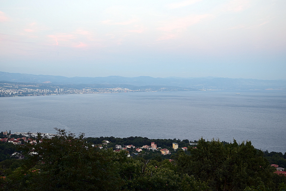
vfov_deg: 28.1
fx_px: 381
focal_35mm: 48
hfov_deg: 41.1
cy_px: 96
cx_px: 143
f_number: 6.3
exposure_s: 1/20
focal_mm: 32
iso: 400
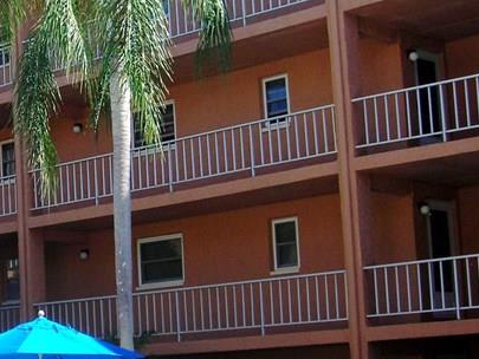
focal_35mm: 96
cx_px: -47
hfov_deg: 19.6
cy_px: 208
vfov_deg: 15.4
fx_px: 1329
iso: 50
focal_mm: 6.3
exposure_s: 1/357
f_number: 3.2
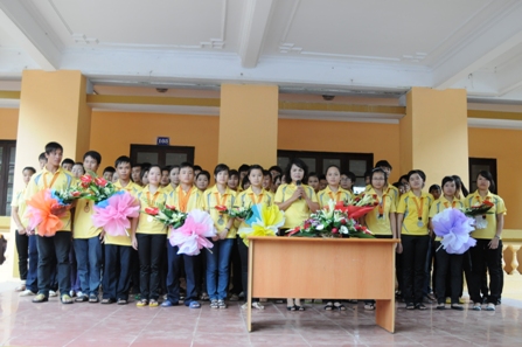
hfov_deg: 53.2
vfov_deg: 36.8
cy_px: 174
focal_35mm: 36
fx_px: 521
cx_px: 261
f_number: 4
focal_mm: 24
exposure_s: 1/60
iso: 800
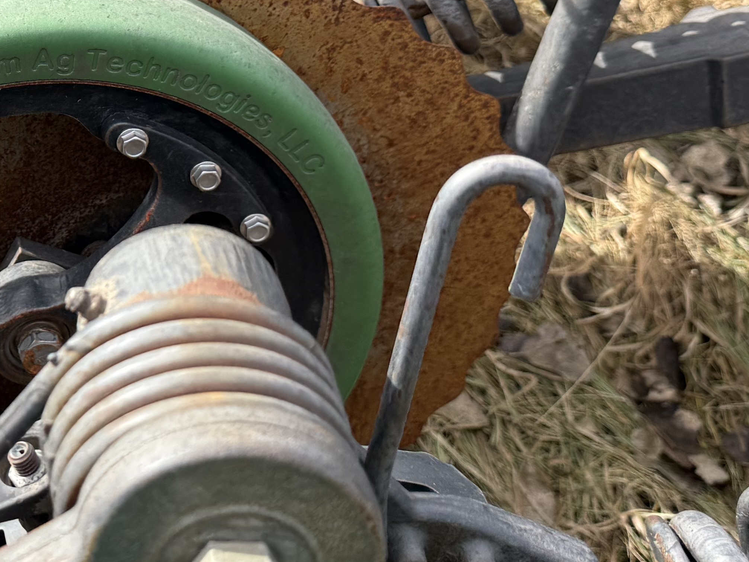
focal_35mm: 68
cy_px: 95
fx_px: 1471
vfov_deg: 21.3
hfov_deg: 27.2
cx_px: 33
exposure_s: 1/1192
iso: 80
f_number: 1.78
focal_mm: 6.76
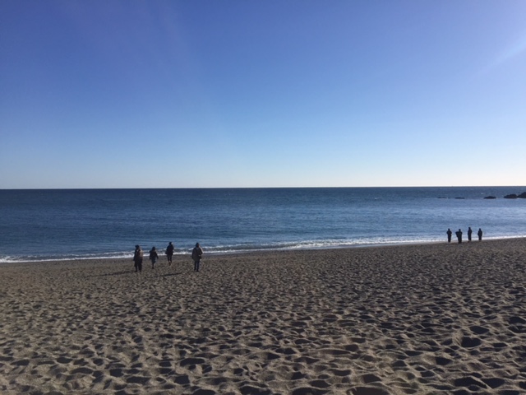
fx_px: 441
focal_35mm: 29
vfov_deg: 48.2
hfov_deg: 61.7
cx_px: 263
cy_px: 198
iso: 32
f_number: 2.2
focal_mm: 4.15
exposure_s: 1/3968
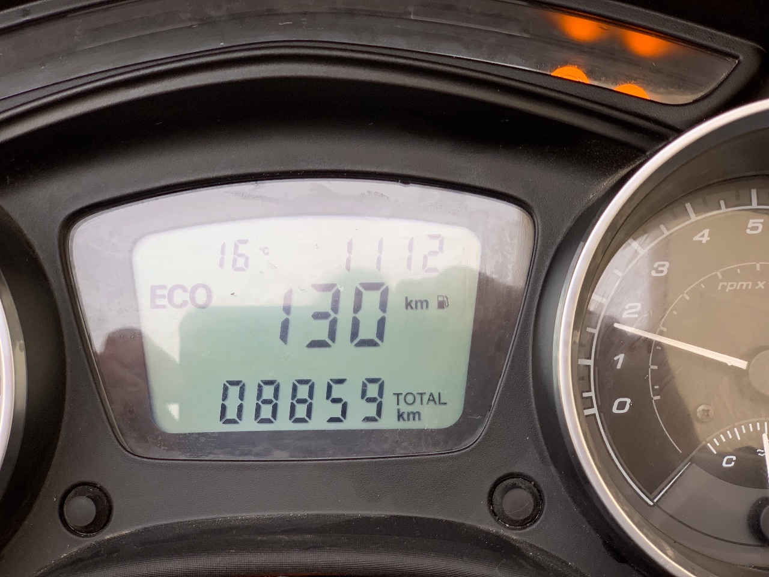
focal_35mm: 52
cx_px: 384
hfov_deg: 36.8
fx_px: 1155
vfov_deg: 28.0
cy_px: 288
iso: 16
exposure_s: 1/122
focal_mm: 6
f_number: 2.4
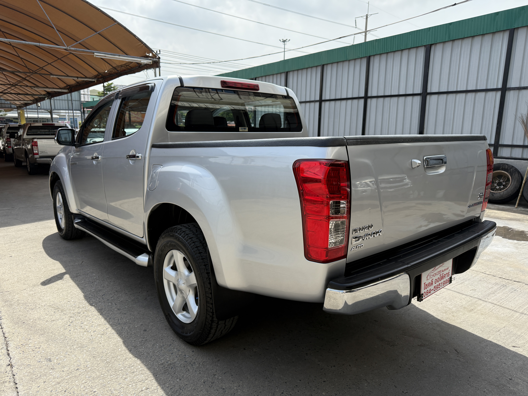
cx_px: 264
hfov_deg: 71.6
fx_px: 366
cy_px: 198
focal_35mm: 24
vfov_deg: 56.8
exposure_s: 1/3279
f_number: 1.78
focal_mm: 6.76
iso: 125
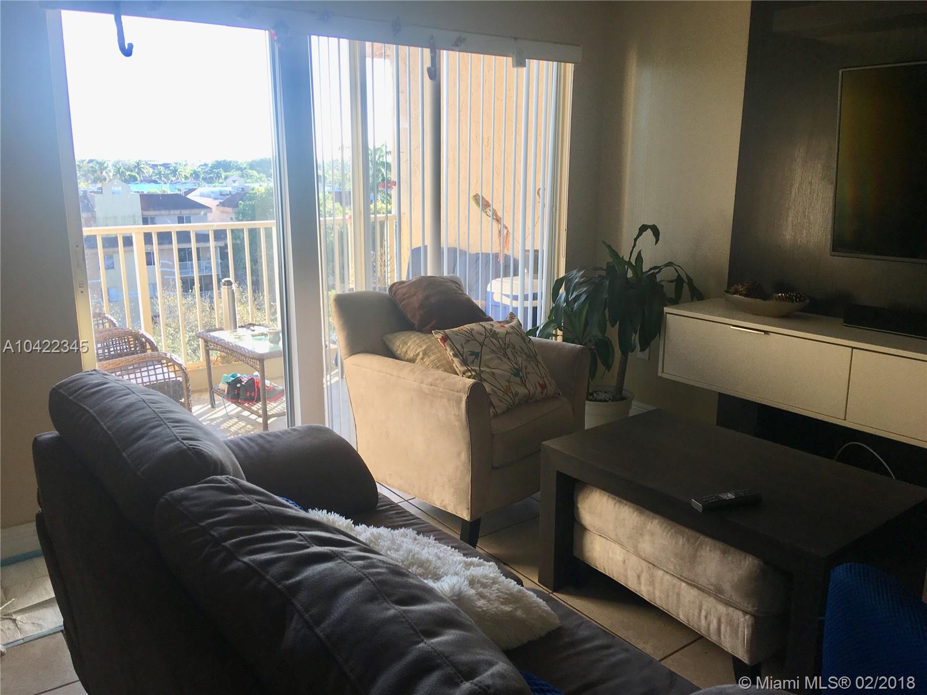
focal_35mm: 29
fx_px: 777
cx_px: 464
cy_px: 348
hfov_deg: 61.7
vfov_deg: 48.2
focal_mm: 4.15
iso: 25
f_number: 2.2
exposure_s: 1/140
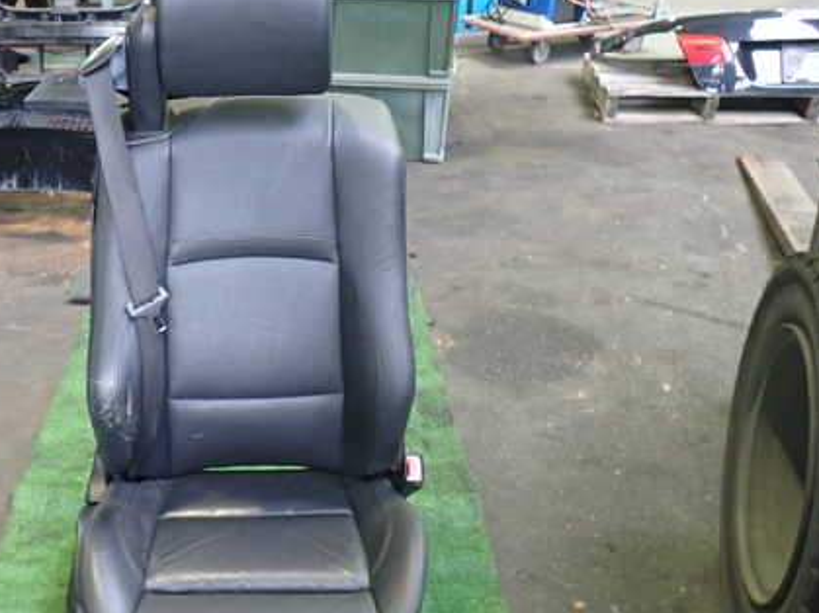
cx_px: 242
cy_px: 336
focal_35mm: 43
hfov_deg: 43.0
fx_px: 1017
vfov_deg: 33.6
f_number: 2.3
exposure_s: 1/30
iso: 500
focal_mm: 5.4
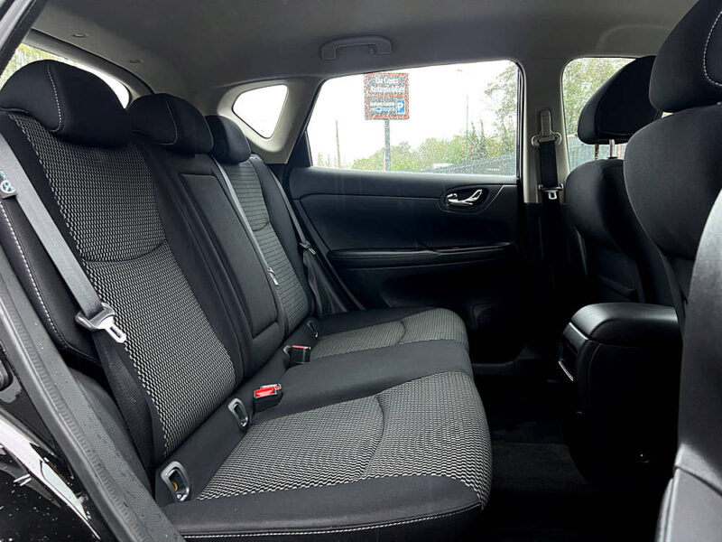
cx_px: 361
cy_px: 271
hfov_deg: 67.3
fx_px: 542
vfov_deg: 53.1
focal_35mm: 26
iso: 320
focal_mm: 5.7
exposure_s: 1/60
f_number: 1.5
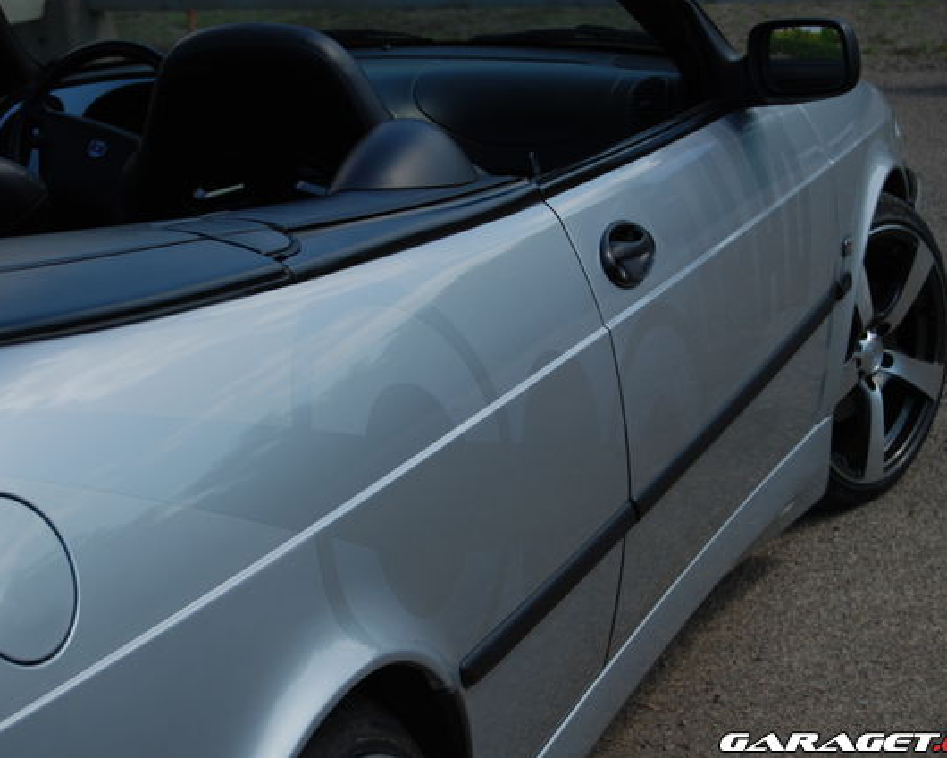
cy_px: 377
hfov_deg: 22.5
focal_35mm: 85
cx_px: 454
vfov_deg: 18.1
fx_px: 2382
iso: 100
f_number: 5.6
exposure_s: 1/500
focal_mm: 50
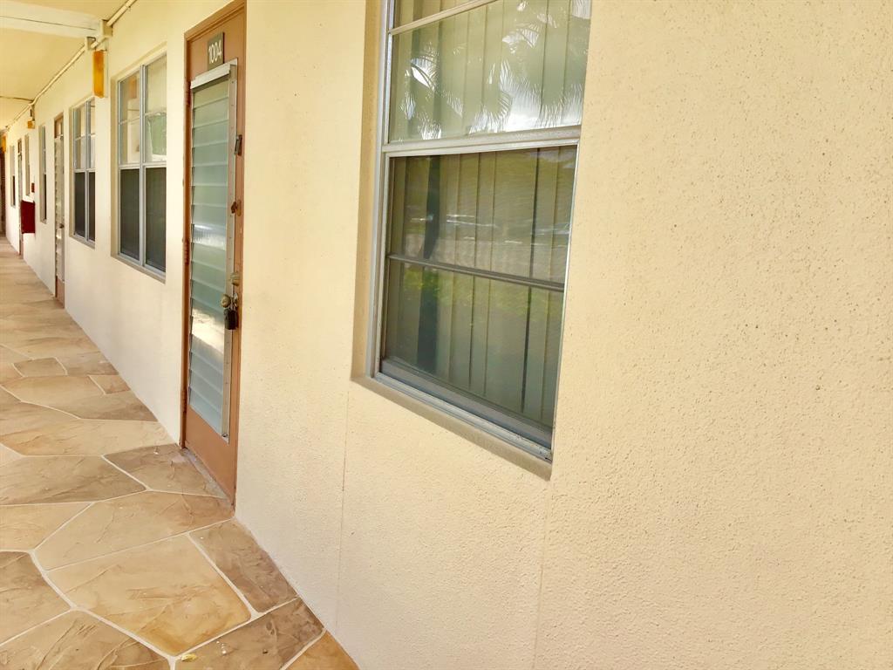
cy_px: 335
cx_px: 446
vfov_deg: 45.4
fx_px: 800
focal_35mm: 31
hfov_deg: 58.4
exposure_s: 1/512
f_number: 2.4
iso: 25
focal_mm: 3.3
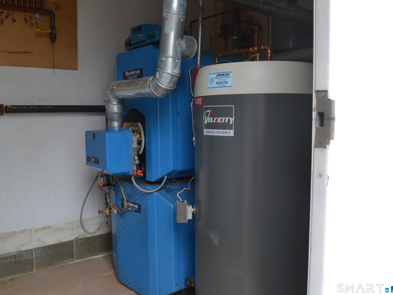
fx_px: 375
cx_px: 179
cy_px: 146
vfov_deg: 42.9
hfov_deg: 55.3
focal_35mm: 33
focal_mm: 20
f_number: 5.6
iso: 360
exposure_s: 1/125
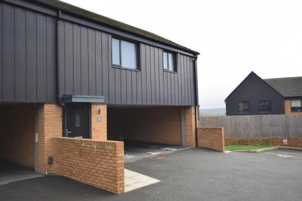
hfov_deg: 61.9
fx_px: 252
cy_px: 100
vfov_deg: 43.6
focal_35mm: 30
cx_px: 151
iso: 400
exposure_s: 1/200
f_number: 7.1
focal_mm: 20
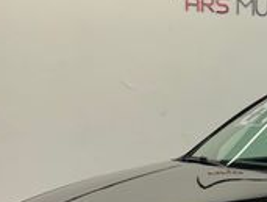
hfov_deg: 26.8
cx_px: 298
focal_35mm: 66
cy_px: 246
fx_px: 510
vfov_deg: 20.8
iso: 160
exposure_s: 1/120
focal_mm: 6.76
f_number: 1.78
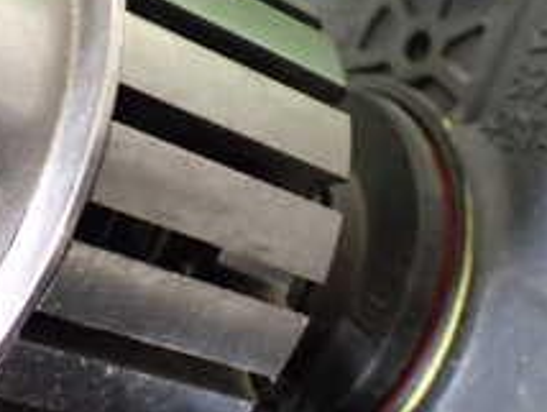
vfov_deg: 17.5
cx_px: 217
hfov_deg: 23.2
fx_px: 1329
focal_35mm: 84
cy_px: 131
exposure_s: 1/40
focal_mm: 5.4
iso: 800
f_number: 2.3
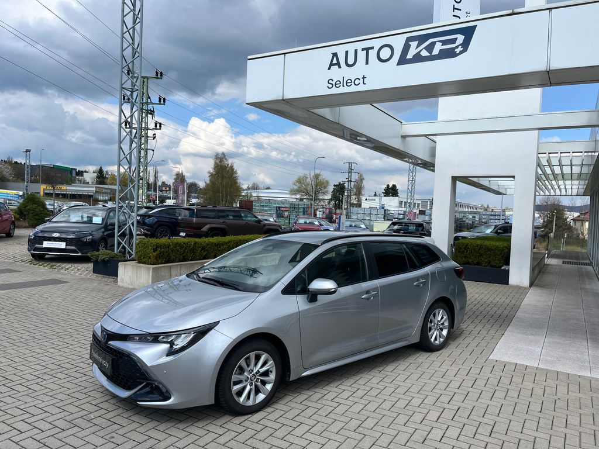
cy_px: 224
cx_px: 300
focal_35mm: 26
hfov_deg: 67.3
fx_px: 450
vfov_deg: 53.1
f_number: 1.6
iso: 50
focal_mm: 5.1
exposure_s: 1/3623
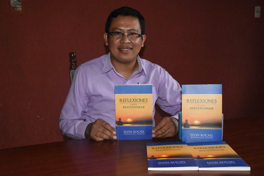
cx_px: 132
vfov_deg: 36.9
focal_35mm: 36
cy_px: 88
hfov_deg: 53.1
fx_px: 264
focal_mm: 24
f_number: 5.6
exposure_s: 1/250
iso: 10000
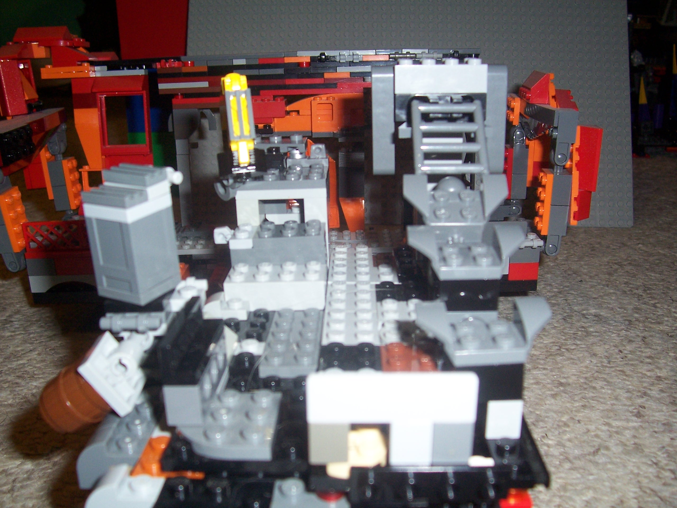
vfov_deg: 41.8
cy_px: 254
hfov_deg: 54.0
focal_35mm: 34
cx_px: 338
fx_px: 665
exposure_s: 1/60
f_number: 2.7
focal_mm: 5.6
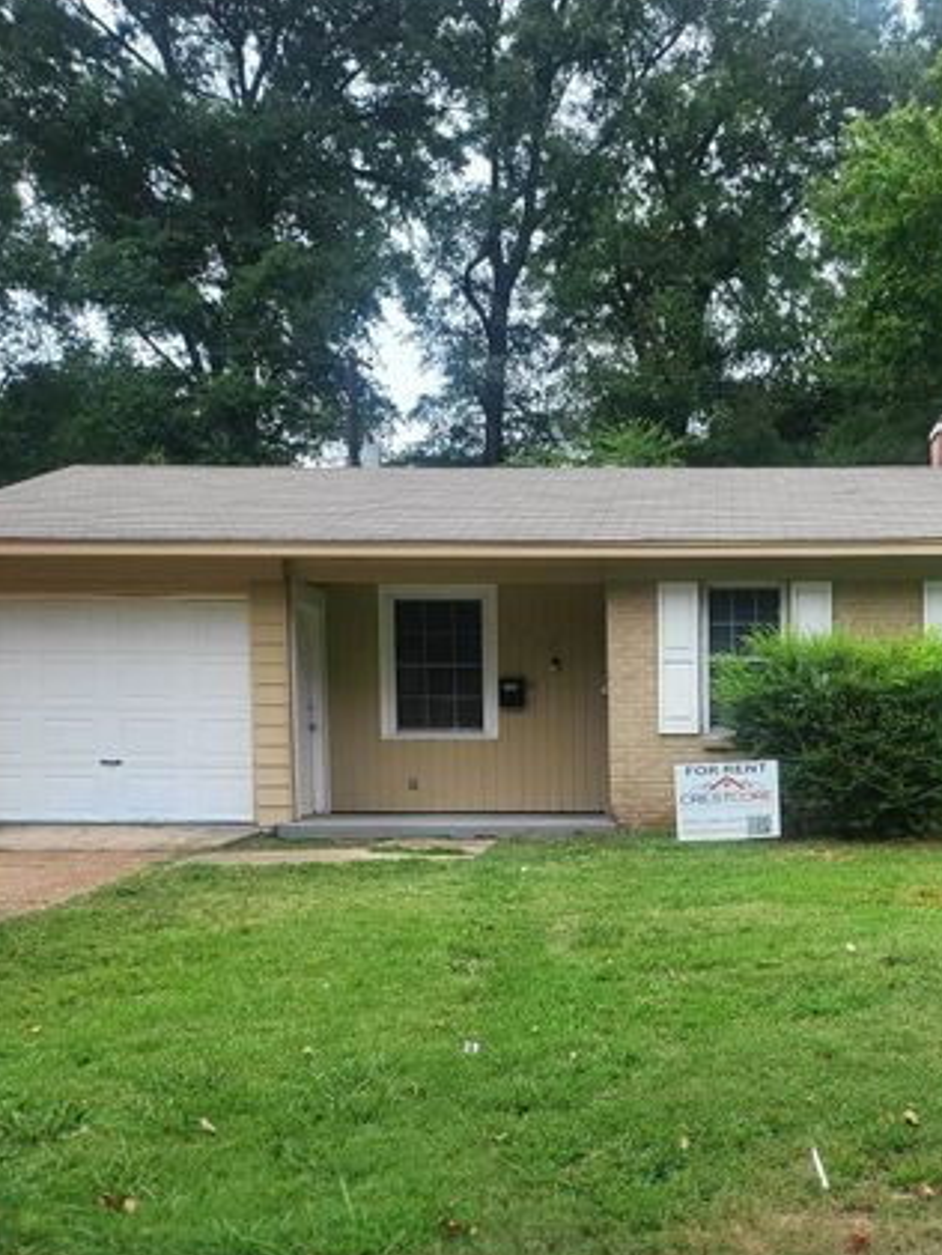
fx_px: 1378
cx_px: 718
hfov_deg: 36.7
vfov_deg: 48.4
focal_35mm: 38
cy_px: 806
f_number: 1.8
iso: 40
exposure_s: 1/955
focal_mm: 5
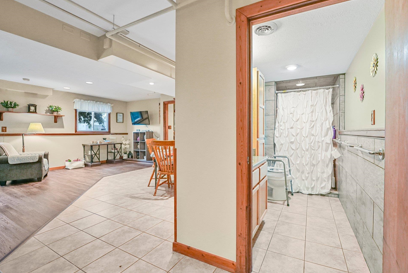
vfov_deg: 77.3
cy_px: 129
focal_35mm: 15
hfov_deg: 100.2
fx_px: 170
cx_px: 217
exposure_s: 1/250
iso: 2500
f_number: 3.2
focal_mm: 14
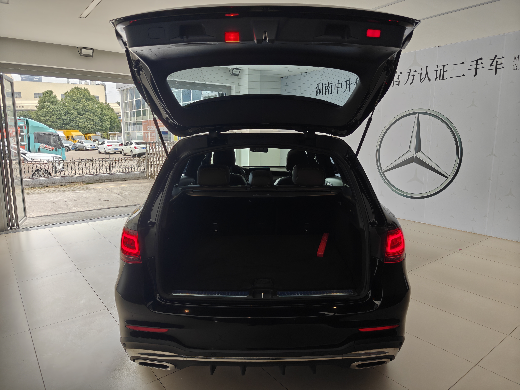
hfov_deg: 73.9
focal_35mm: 23
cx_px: 260
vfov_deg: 58.9
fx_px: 346
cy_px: 195
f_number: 1.6
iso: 320
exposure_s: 1/100
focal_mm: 6.06
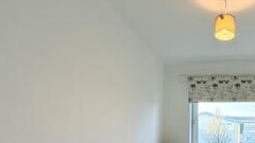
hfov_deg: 50.0
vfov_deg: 29.3
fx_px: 250
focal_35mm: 37
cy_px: 152
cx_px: 212
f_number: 2.2
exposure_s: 1/99
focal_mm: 2.22
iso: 80
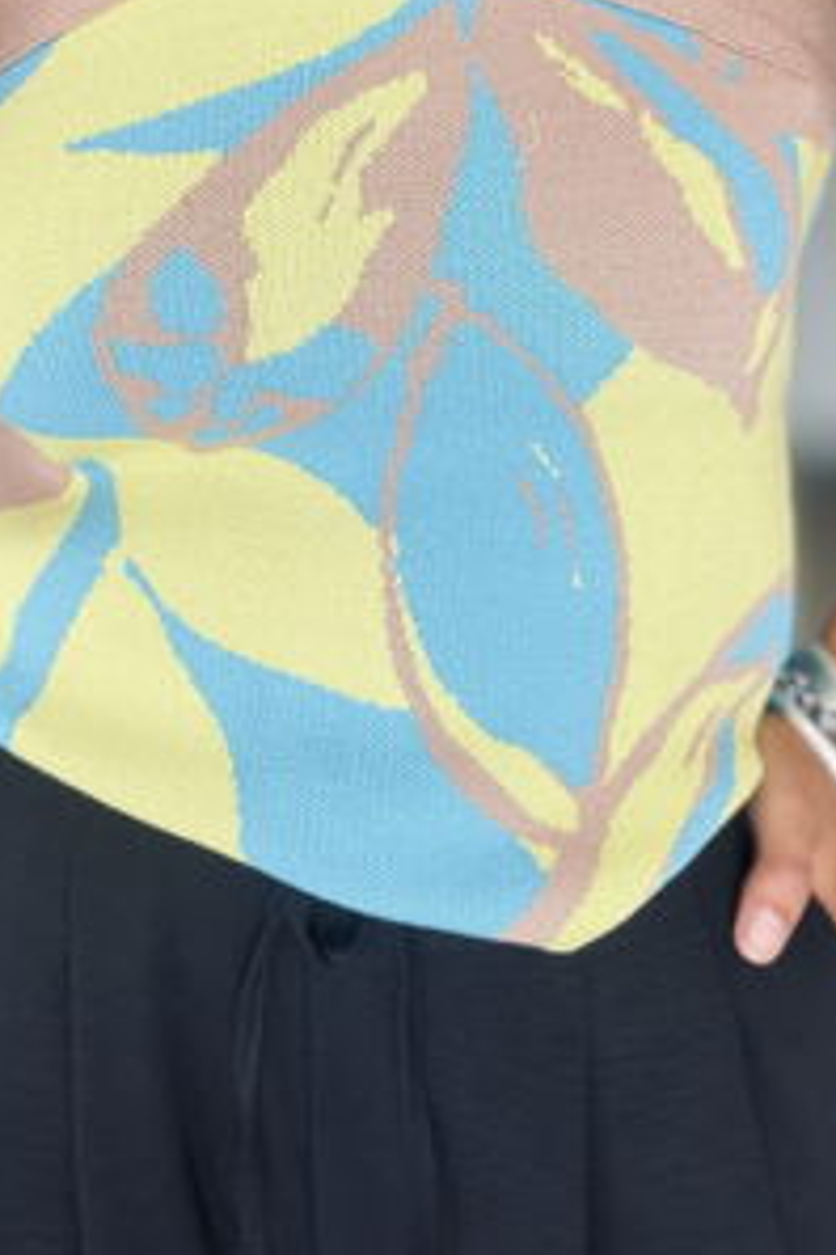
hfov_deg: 24.2
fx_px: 1951
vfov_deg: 34.9
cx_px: 464
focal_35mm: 56
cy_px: 323
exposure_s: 1/71
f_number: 1.9
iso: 80
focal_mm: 2.71
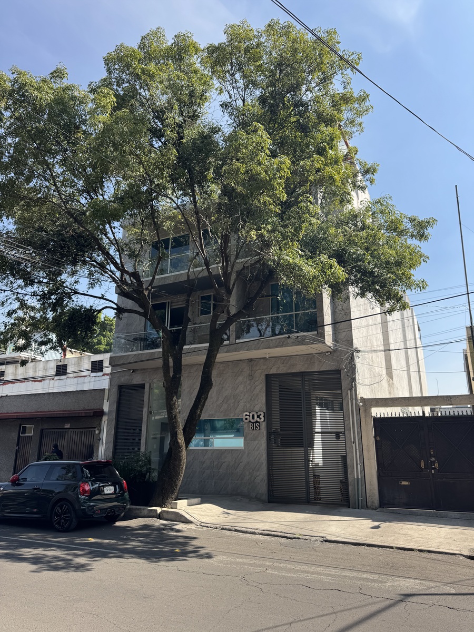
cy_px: 316
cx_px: 237
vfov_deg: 71.6
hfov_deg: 56.8
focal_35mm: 24
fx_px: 438
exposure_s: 1/1721
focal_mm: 6.76
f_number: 1.78
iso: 80
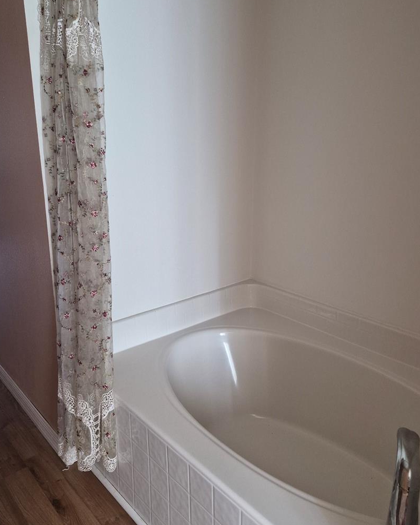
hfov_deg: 53.1
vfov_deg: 64.0
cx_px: 222
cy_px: 249
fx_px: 420
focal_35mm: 27
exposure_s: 1/120
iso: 800
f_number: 1.8
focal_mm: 5.4
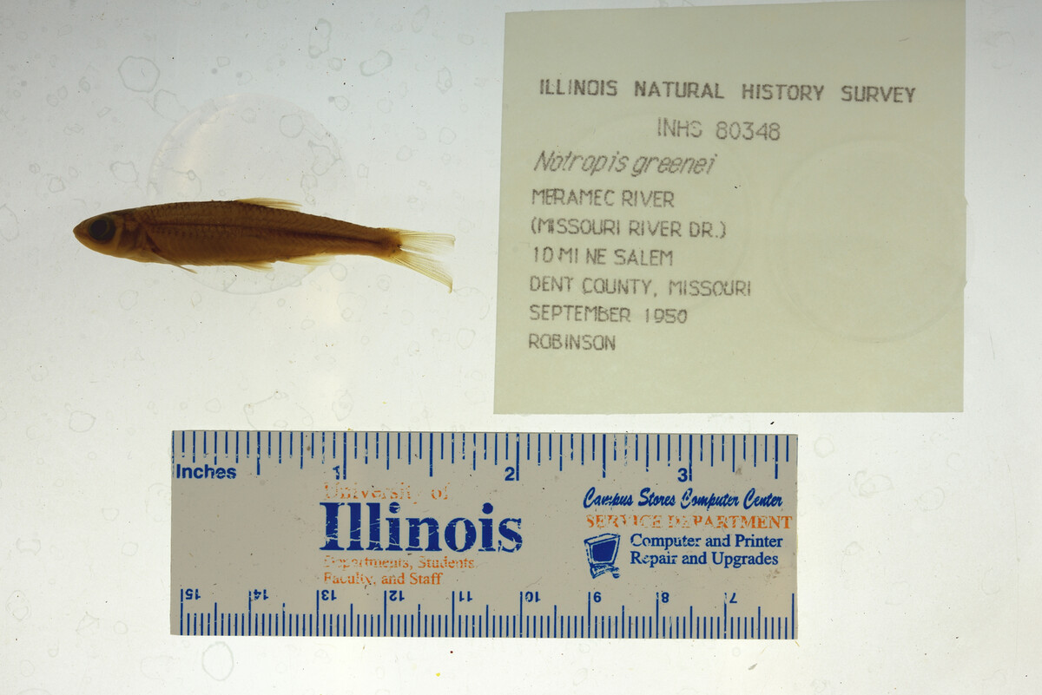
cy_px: 348
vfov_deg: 22.6
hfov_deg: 33.4
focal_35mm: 60
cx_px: 521
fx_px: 1737
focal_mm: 60
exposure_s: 1/200
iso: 100
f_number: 10
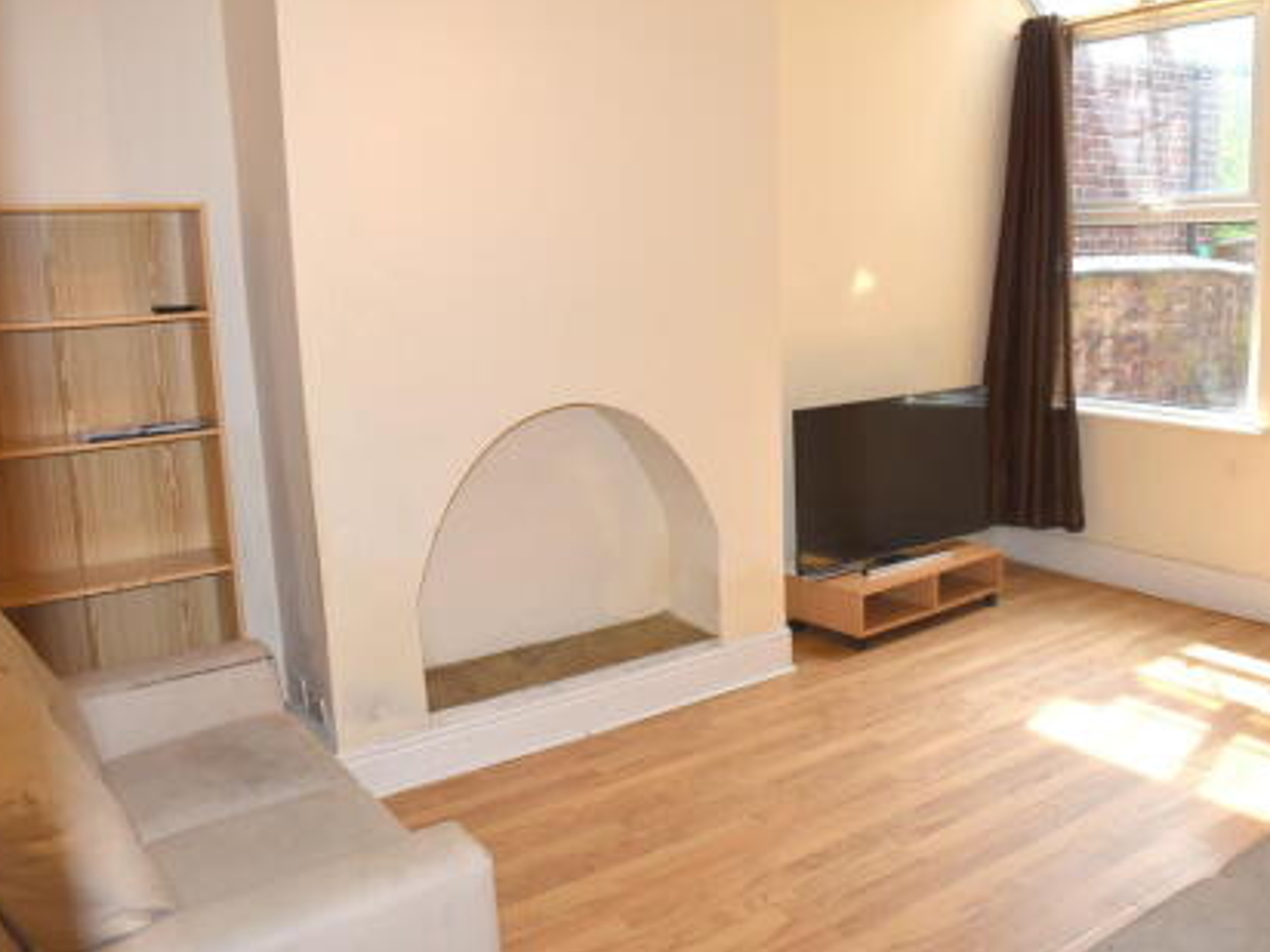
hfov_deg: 59.9
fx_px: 1101
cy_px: 479
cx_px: 687
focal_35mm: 30
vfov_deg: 46.8
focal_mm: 18
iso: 125
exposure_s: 1/125
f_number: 5.6
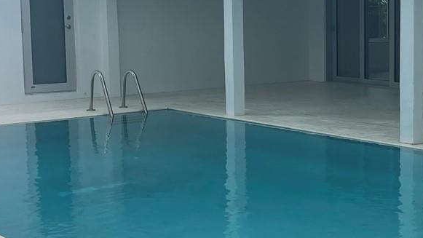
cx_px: 328
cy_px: 104
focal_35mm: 78
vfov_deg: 15.5
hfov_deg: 26.7
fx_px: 875
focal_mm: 4.2
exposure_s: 1/2817
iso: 32
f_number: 1.6
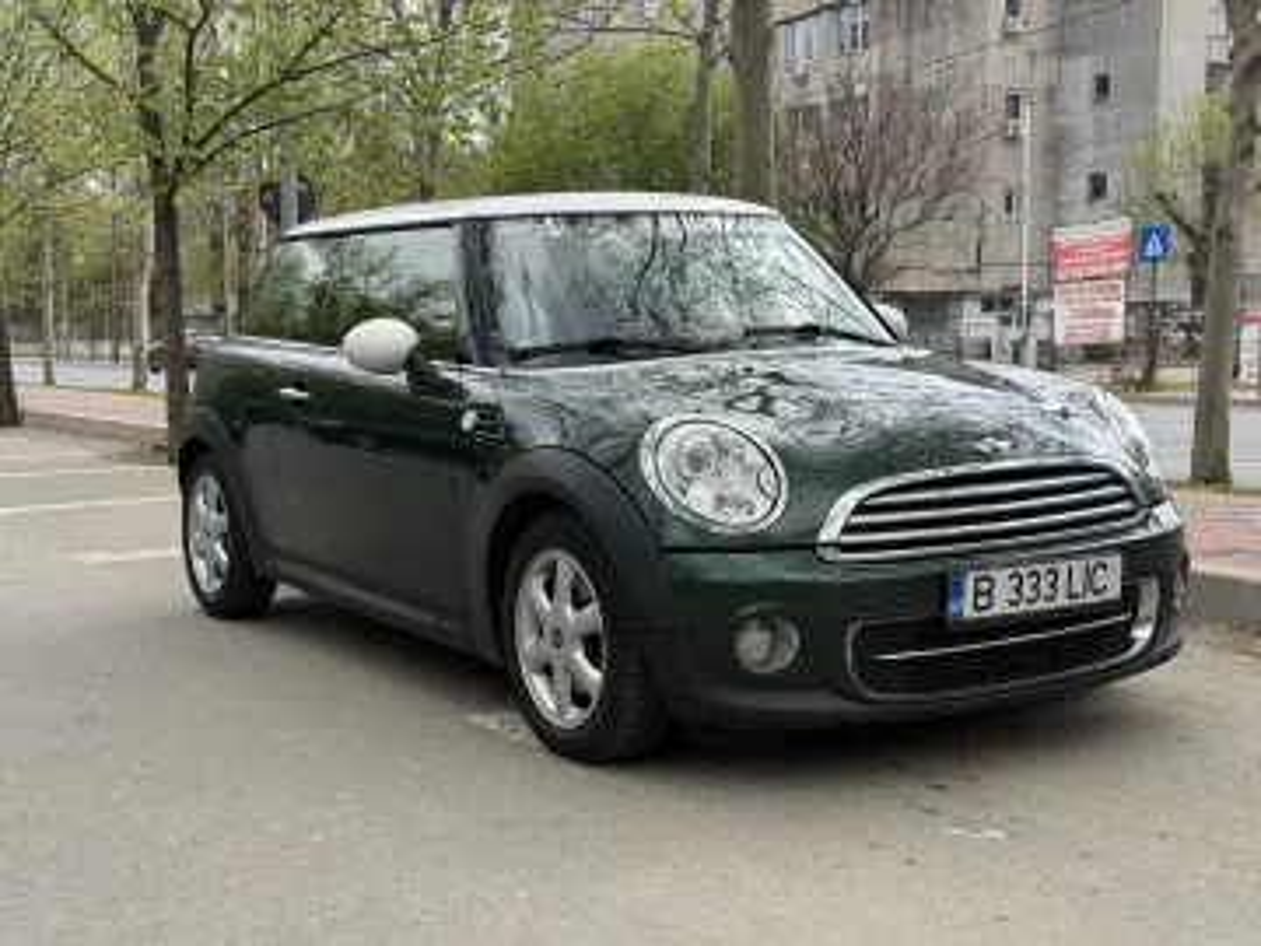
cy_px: 473
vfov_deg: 30.3
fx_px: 1749
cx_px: 630
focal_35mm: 48
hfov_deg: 39.7
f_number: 1.78
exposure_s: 1/1513
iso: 64
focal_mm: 6.76
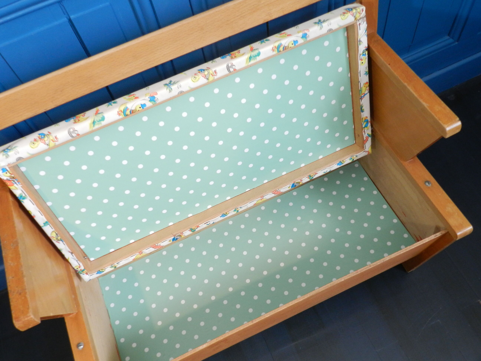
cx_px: 240
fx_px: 445
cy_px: 180
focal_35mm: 32
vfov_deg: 44.2
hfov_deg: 56.8
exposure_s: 1/13
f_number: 3.7
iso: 400
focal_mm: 5.6
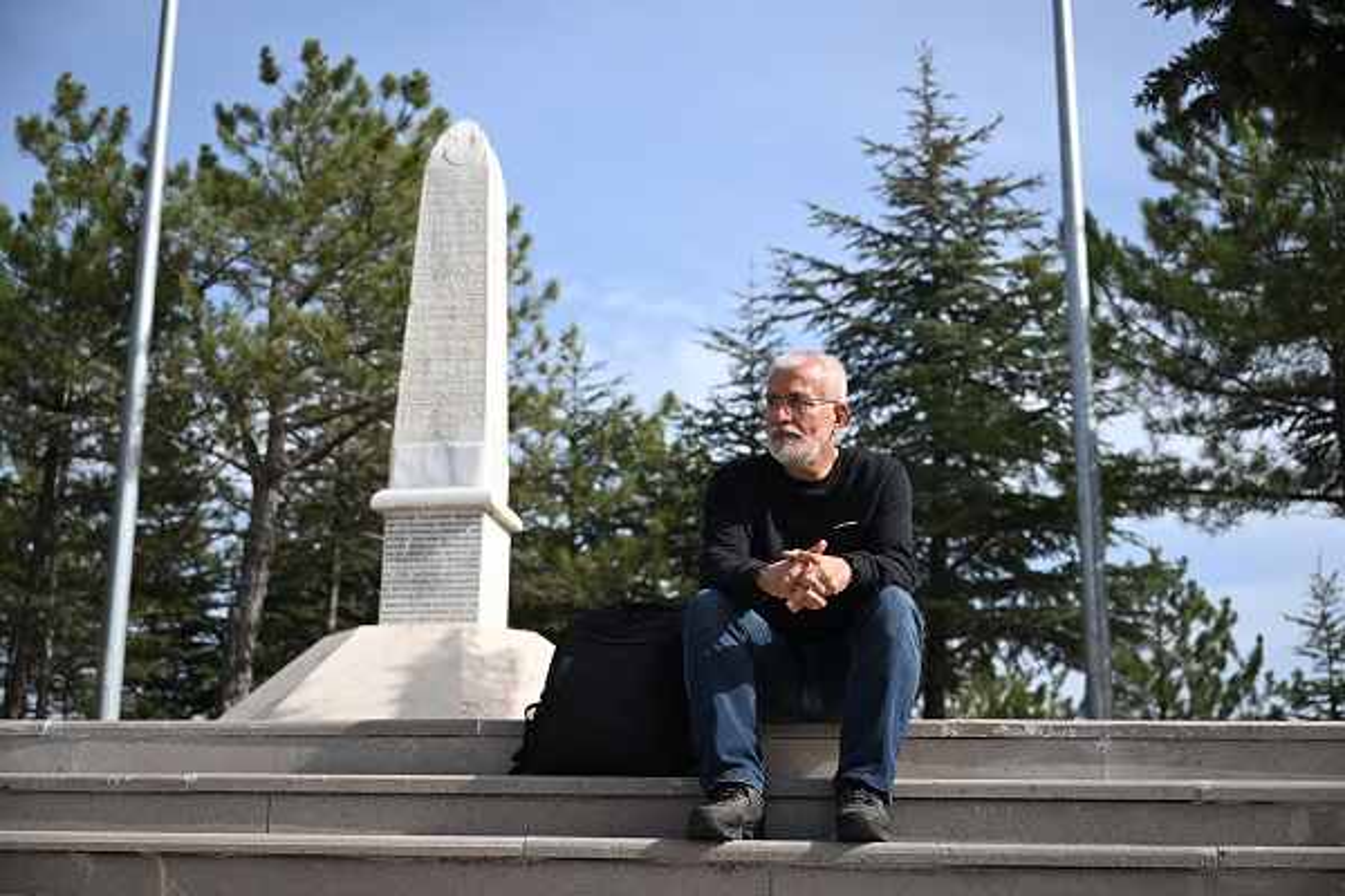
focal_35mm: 46
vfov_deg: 29.2
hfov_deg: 42.7
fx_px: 1718
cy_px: 448
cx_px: 672
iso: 80
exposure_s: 1/1250
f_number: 3.2
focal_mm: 46
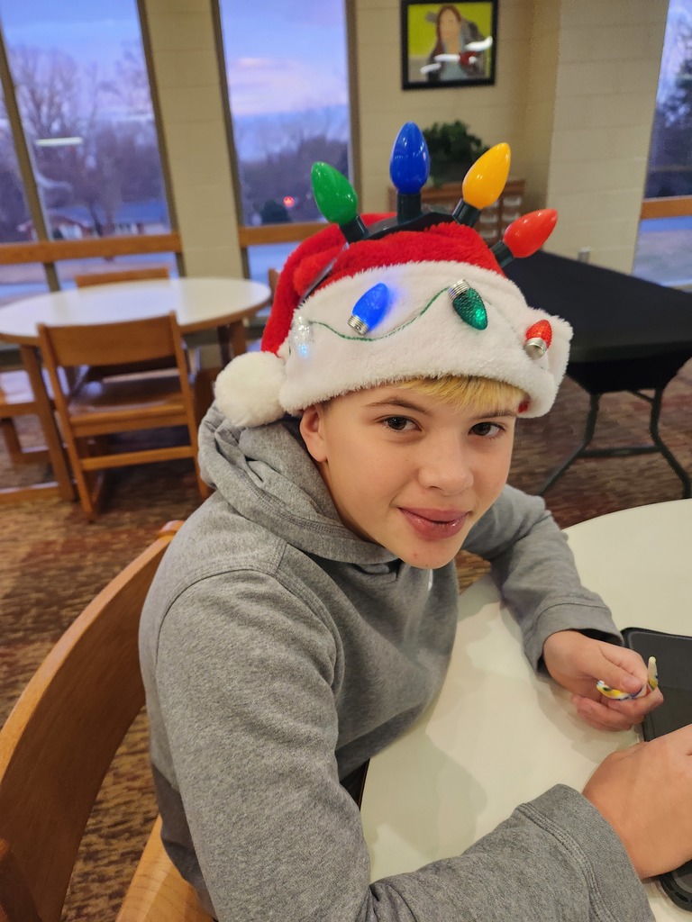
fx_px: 613
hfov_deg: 58.9
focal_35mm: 23
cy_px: 461
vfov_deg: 73.9
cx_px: 346
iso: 640
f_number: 1.8
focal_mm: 5.4
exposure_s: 1/120
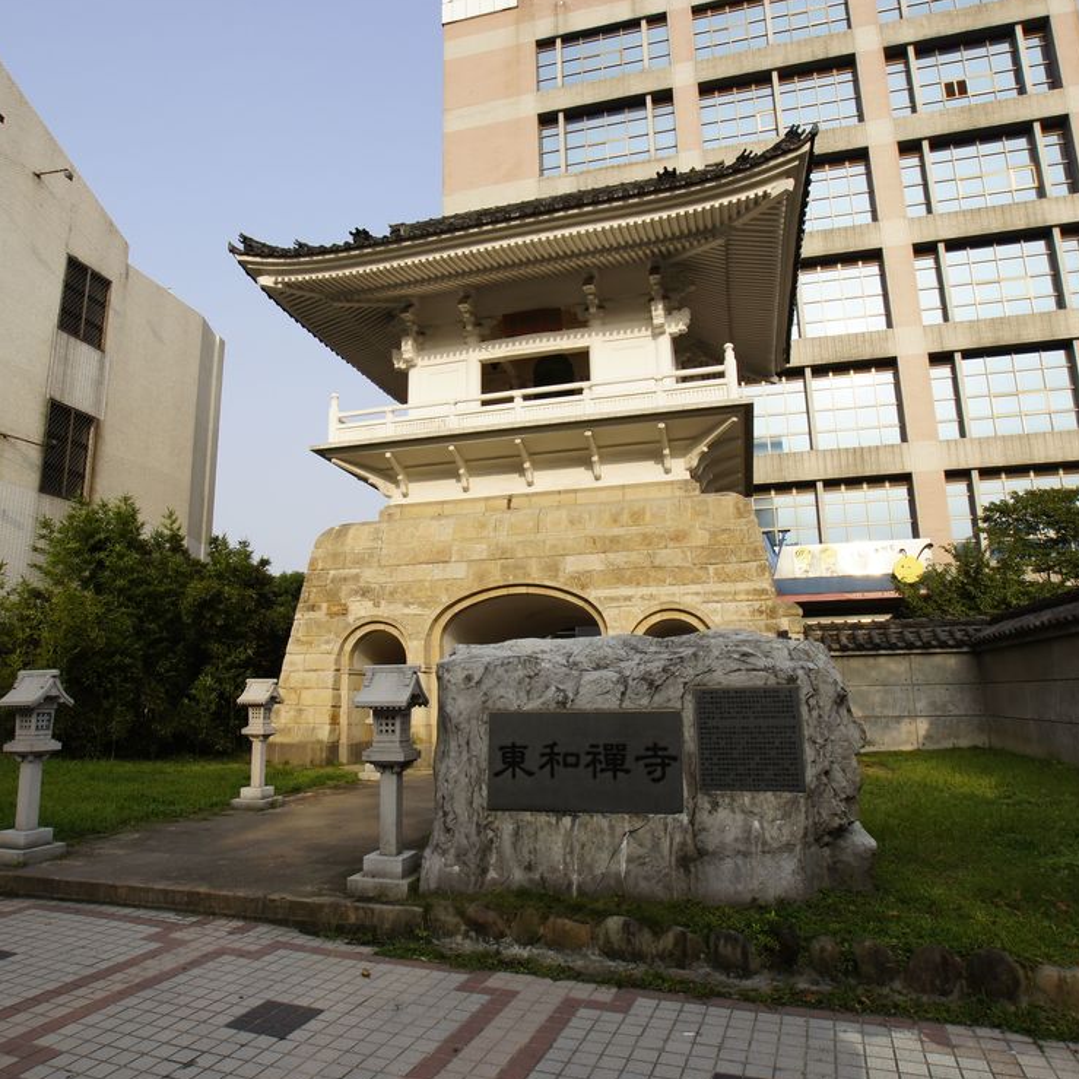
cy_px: 544
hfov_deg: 70.4
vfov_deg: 70.5
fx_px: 764
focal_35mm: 22
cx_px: 518
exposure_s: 1/50
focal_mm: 11
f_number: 13
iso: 100
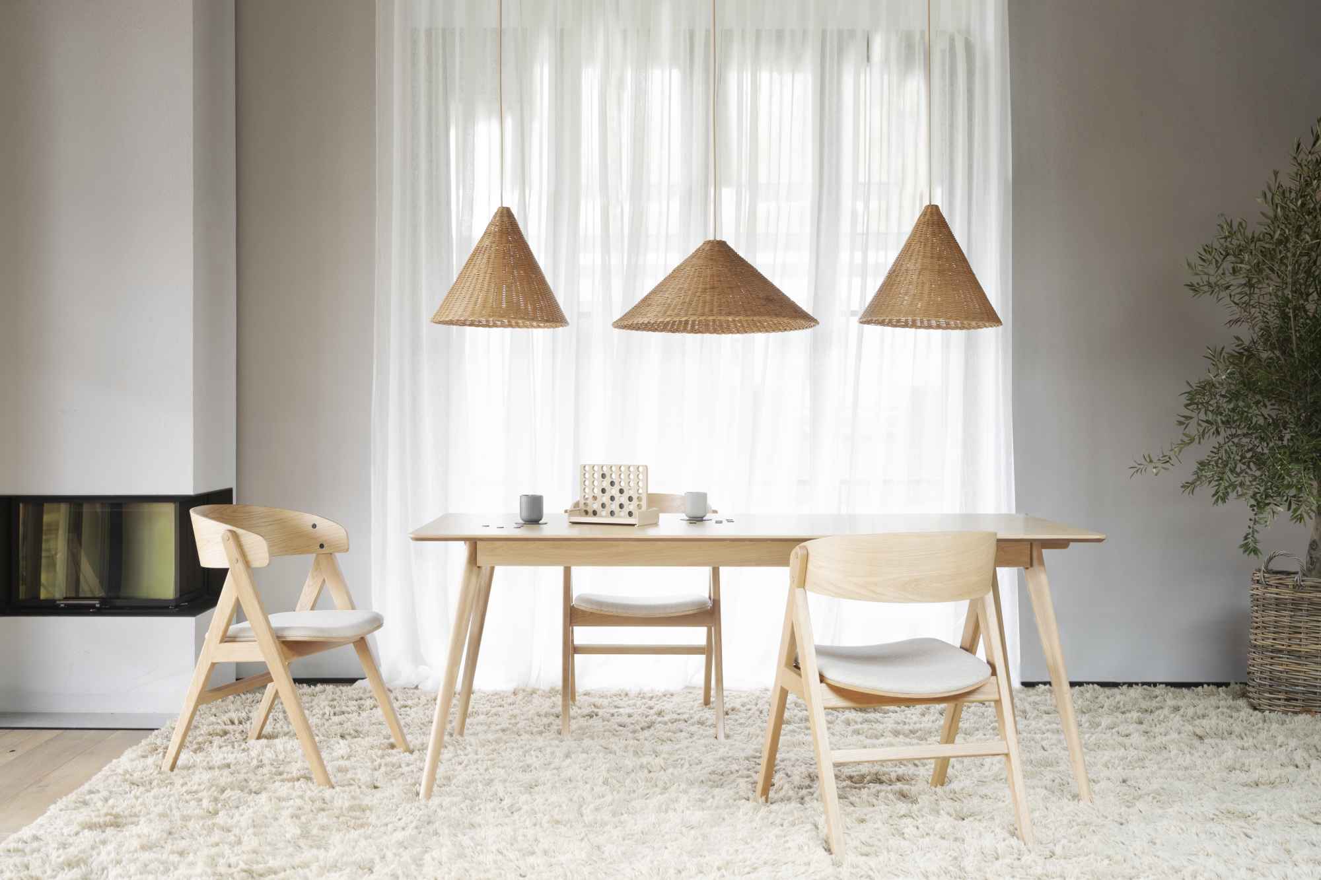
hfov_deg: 48.5
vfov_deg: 33.4
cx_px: 660
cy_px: 440
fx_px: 1468
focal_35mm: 40
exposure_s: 1/2
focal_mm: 40
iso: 160
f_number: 4
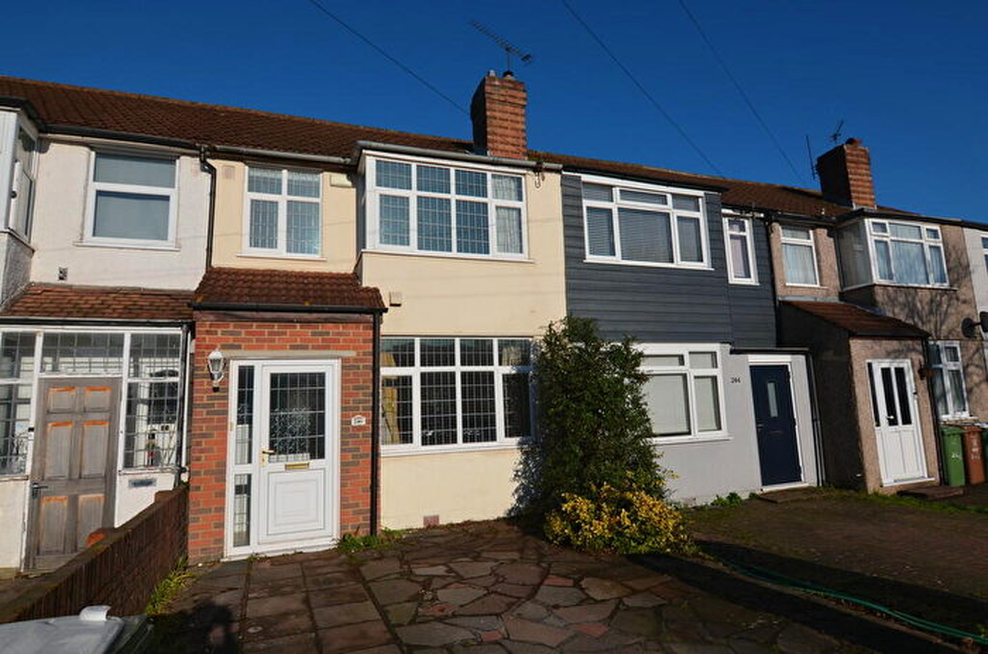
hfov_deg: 85.6
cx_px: 494
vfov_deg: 62.9
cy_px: 327
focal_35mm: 20
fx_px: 534
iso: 100
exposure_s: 1/400
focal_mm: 13
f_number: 10
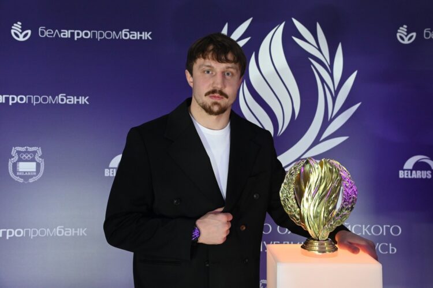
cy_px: 144
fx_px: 601
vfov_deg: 27.0
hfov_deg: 39.6
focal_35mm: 50
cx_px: 216
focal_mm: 50
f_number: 5.6
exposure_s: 1/125
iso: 6400
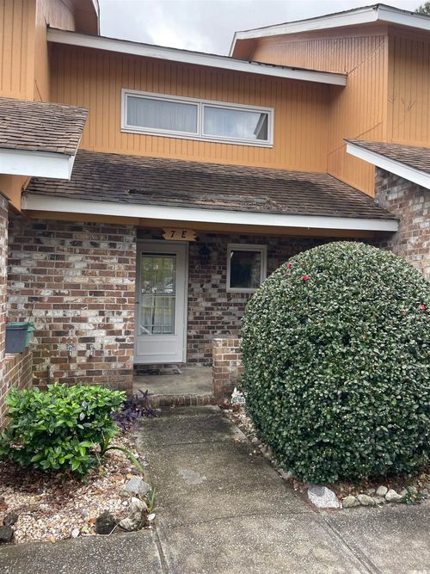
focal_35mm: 26
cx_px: 215
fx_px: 431
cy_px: 287
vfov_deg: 67.3
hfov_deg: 53.0
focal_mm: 4.2
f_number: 1.6
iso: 32
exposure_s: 1/437
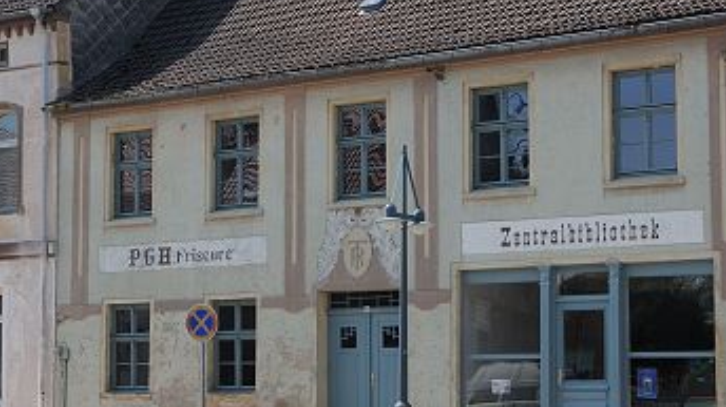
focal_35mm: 73
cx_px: 351
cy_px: 258
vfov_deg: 16.5
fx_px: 1404
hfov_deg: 29.0
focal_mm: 20
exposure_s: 1/320
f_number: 11
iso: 200
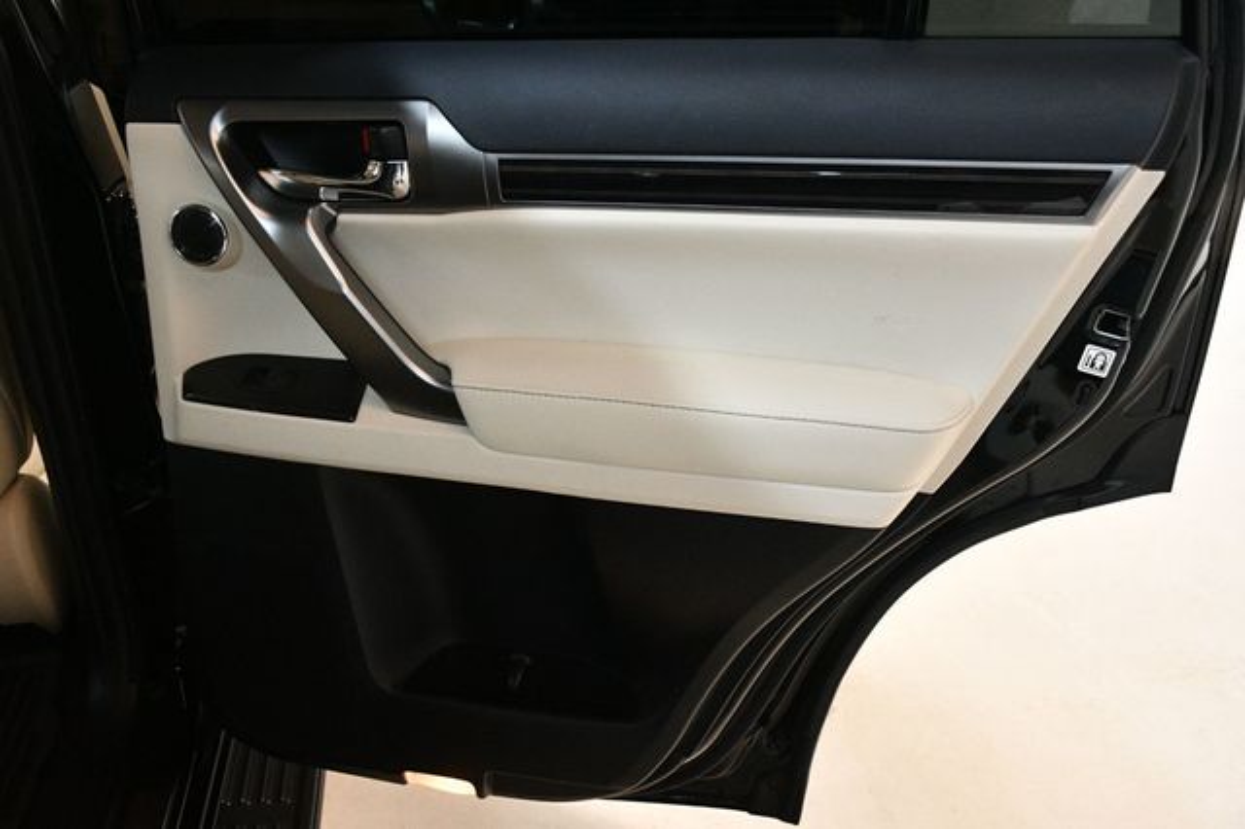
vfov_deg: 36.8
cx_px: 622
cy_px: 414
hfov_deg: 53.2
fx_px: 1244
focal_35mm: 36
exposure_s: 1/125
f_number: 3.8
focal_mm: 24
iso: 2800
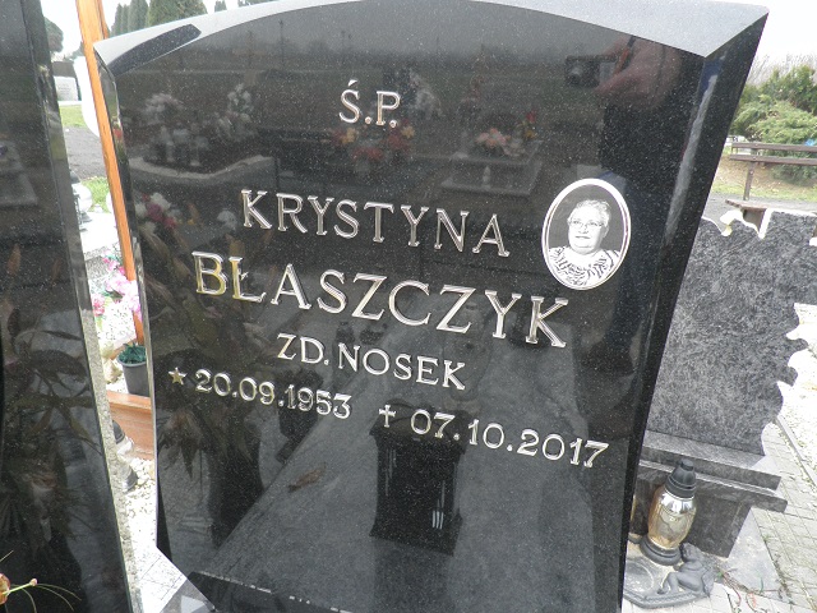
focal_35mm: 24
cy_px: 306
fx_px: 566
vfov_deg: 56.8
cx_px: 408
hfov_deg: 71.6
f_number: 3.3
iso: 100
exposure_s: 1/30
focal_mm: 4.3
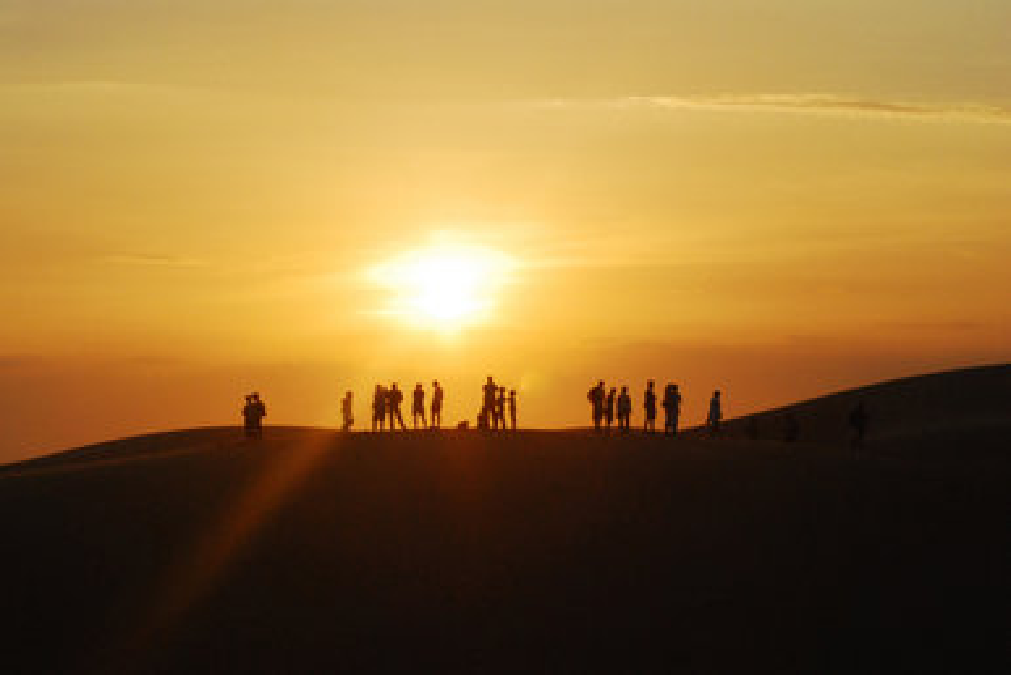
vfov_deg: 11.4
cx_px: 506
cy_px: 338
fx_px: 3372
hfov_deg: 17.0
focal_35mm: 120
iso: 1250
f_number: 32
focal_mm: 80
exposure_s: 1/400
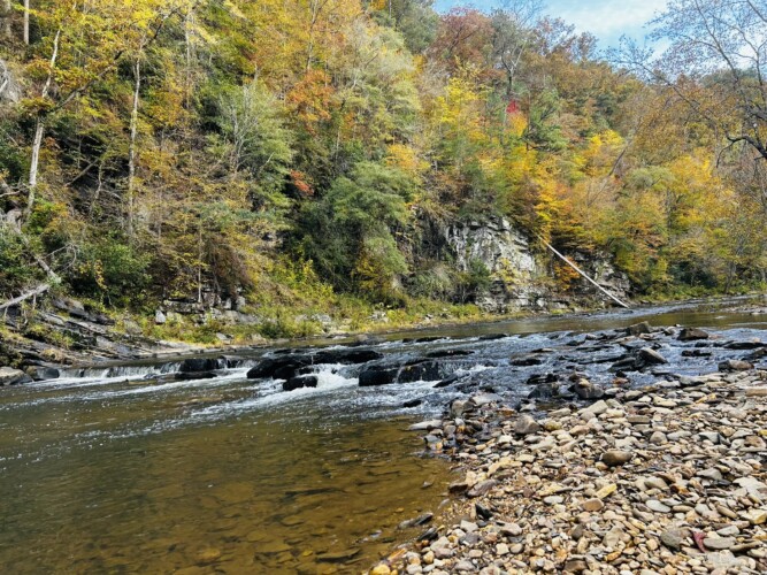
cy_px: 288
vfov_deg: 53.0
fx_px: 576
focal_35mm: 26
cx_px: 384
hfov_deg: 67.3
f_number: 1.5
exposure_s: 1/191
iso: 40
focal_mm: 5.7
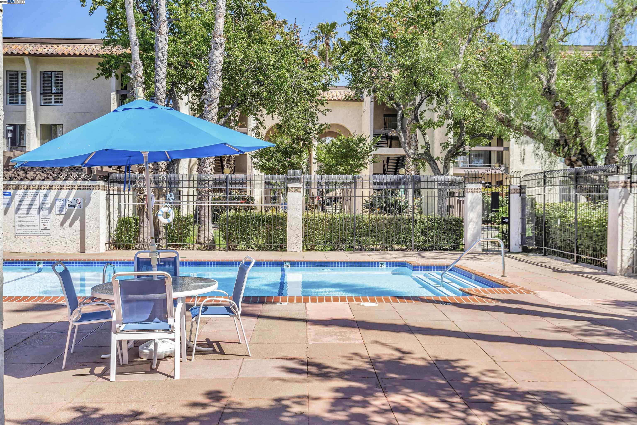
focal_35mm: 35
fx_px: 619
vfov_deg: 37.9
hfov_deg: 54.4
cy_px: 212
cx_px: 318
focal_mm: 35
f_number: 8
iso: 100
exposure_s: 1/200
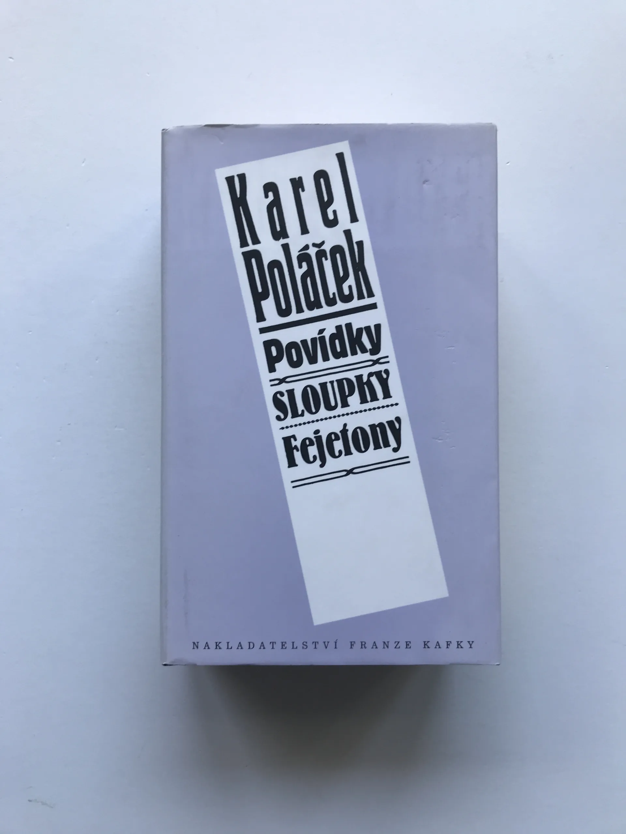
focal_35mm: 28
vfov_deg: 63.4
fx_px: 675
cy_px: 417
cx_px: 313
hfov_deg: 49.7
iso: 25
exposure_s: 1/50
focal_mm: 3.99
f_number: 1.8
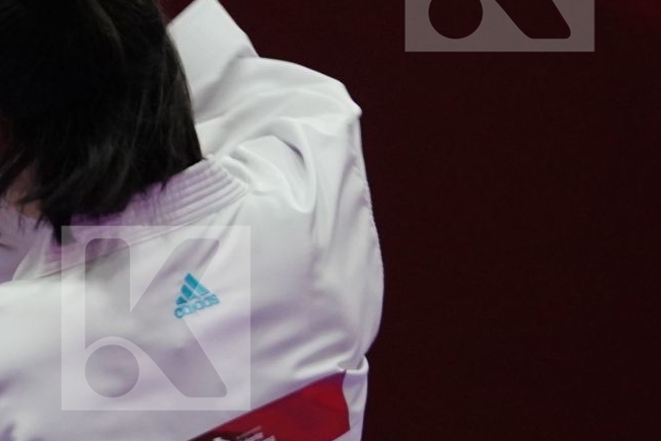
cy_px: 318
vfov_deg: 1.3
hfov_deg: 1.9
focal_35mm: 1085
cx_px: -188
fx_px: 19925
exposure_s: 1/1000
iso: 2000
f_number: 4
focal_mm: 262
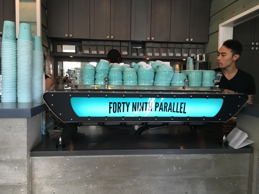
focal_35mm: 29
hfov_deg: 61.7
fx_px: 217
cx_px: 130
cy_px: 97
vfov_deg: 48.2
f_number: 2.2
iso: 32
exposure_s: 1/30
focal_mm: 4.15
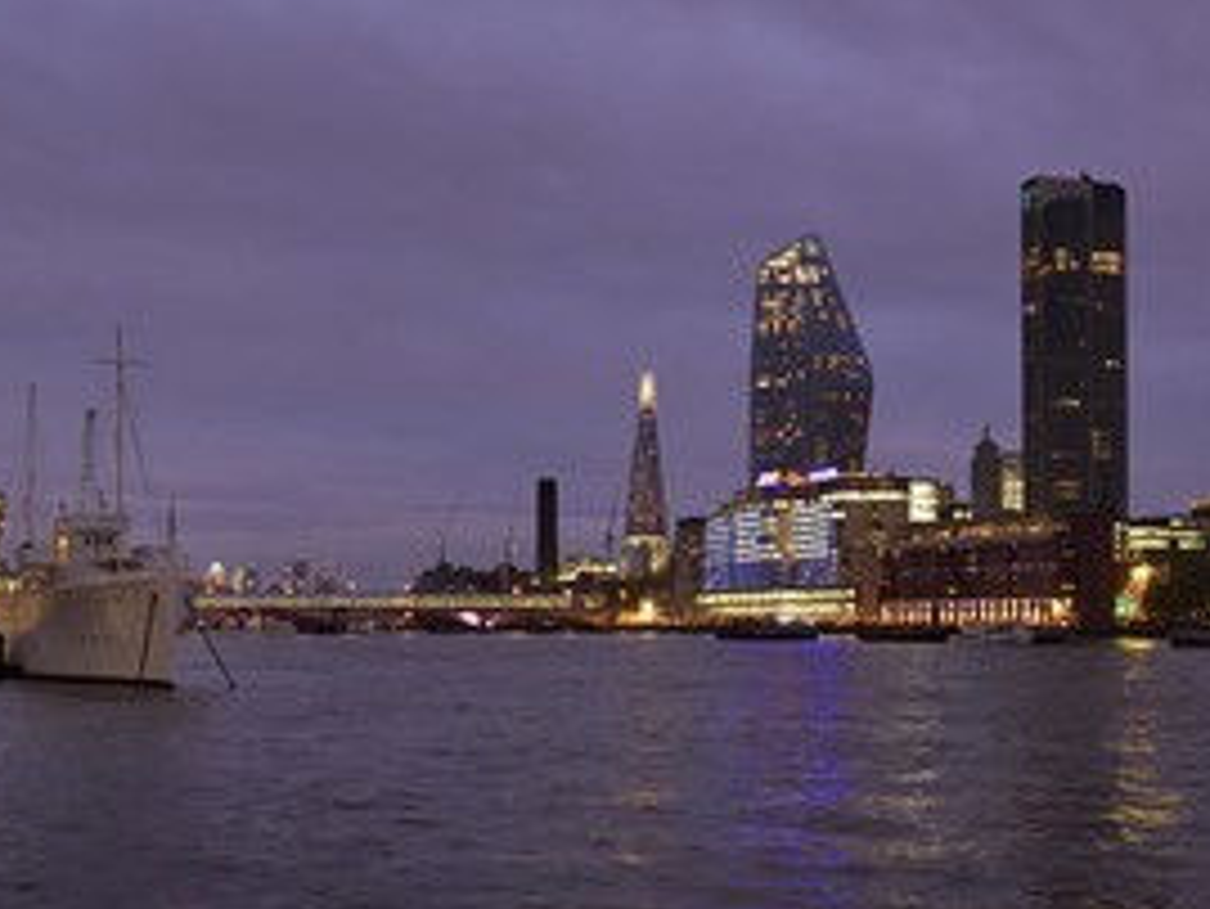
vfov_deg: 30.0
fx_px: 1679
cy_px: 616
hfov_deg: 39.6
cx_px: 666
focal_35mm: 48
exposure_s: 1/15
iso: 1600
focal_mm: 32
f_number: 6.3
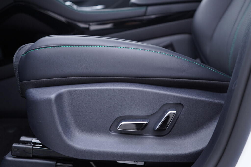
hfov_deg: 53.1
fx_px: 251
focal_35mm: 36
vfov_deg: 36.9
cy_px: 84
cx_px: 126
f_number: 2.8
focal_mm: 24
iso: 200
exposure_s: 1/40
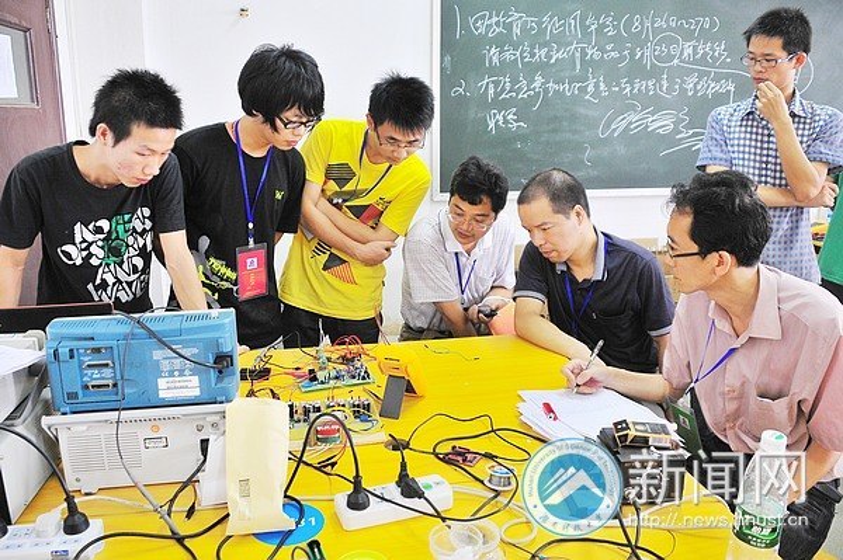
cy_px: 280
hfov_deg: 67.4
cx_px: 422
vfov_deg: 47.9
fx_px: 632
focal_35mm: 27
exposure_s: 1/40
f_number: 3.5
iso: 500
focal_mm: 18
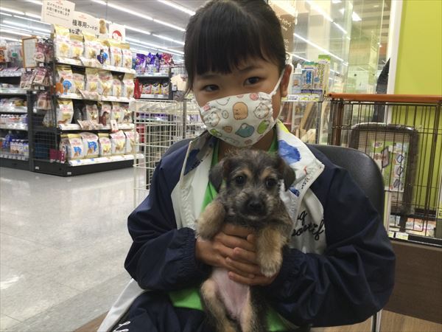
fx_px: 396
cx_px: 221
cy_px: 166
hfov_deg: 58.4
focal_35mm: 31
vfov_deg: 45.4
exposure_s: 1/33
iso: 64
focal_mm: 3.3
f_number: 2.4
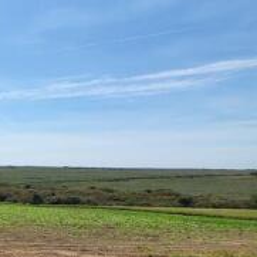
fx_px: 311
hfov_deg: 27.5
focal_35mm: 37
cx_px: -143
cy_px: 163
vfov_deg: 44.5
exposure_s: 1/1588
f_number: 2.2
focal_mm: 1.74
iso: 32
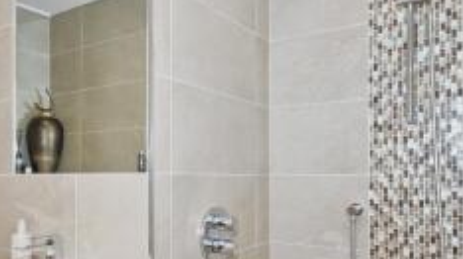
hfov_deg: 59.9
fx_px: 392
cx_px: 162
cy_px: 211
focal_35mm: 32
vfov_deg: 35.3
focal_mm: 10
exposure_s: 1/2.5
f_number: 4
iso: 100
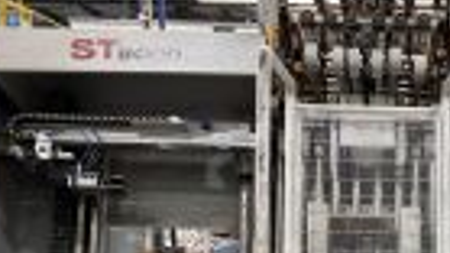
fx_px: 859
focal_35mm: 72
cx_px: 421
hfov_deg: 28.1
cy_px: 337
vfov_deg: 15.8
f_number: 1.78
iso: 160
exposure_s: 1/100
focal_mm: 6.76
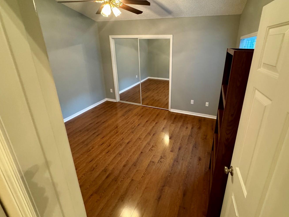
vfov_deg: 74.1
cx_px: 163
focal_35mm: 17
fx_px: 142
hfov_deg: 90.6
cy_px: 90
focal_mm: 2.22
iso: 640
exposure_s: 1/60
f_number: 2.2
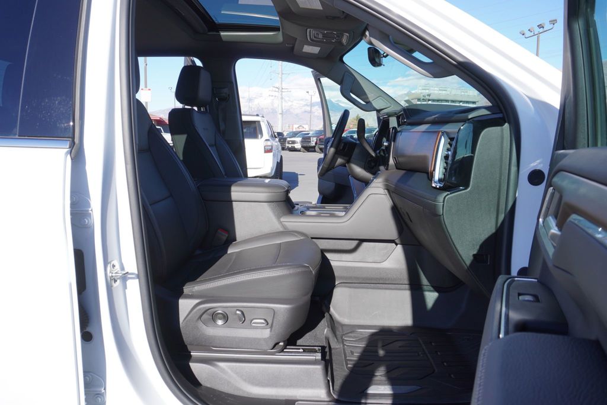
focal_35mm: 27
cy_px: 202
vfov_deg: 48.0
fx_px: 455
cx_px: 304
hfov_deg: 67.4
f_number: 6.3
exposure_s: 1/160
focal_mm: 18
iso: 100
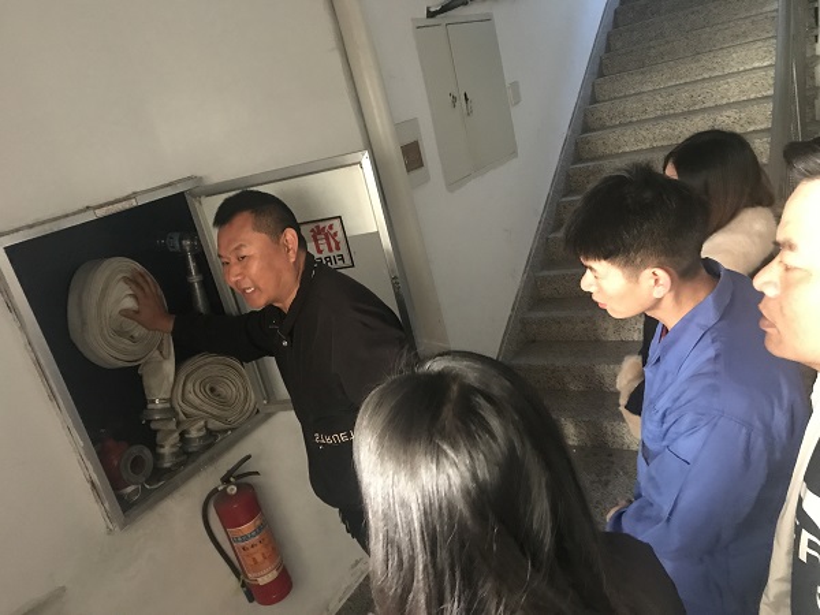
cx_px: 410
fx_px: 663
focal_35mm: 28
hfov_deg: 63.4
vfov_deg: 49.7
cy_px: 308
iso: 100
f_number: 1.8
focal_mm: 3.99
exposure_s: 1/4
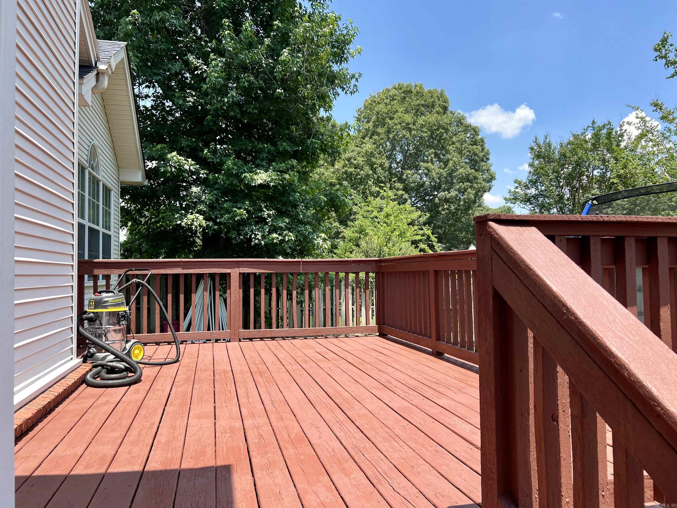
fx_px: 508
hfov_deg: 67.3
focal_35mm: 26
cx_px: 338
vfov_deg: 53.1
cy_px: 254
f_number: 1.5
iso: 50
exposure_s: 1/1751
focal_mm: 5.7
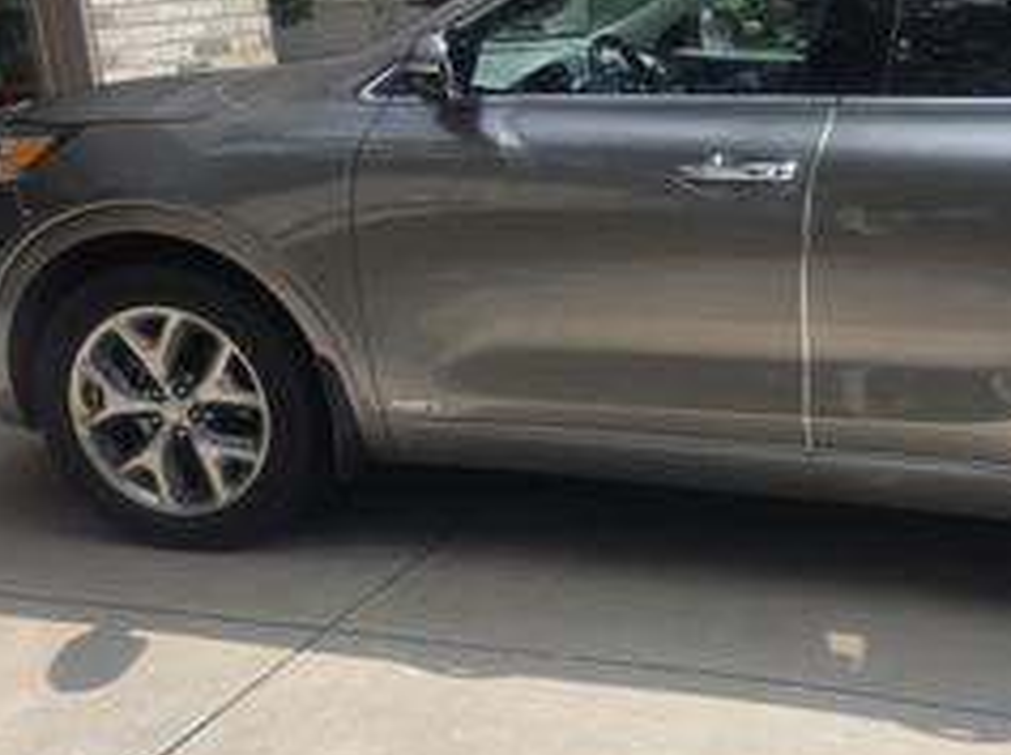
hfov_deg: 36.8
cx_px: 887
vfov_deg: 29.6
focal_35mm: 49
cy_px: 324
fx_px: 1429
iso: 80
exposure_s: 1/3727
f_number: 1.7
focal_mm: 6.3
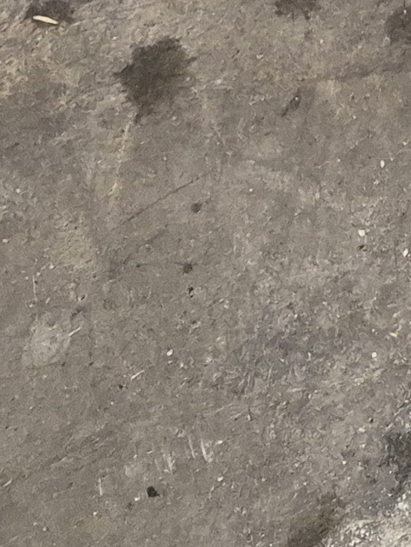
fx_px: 2262
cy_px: -266
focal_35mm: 143
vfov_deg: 13.1
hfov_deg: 7.3
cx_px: 1695
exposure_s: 1/120
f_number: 1.8
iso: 640
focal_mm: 5.4
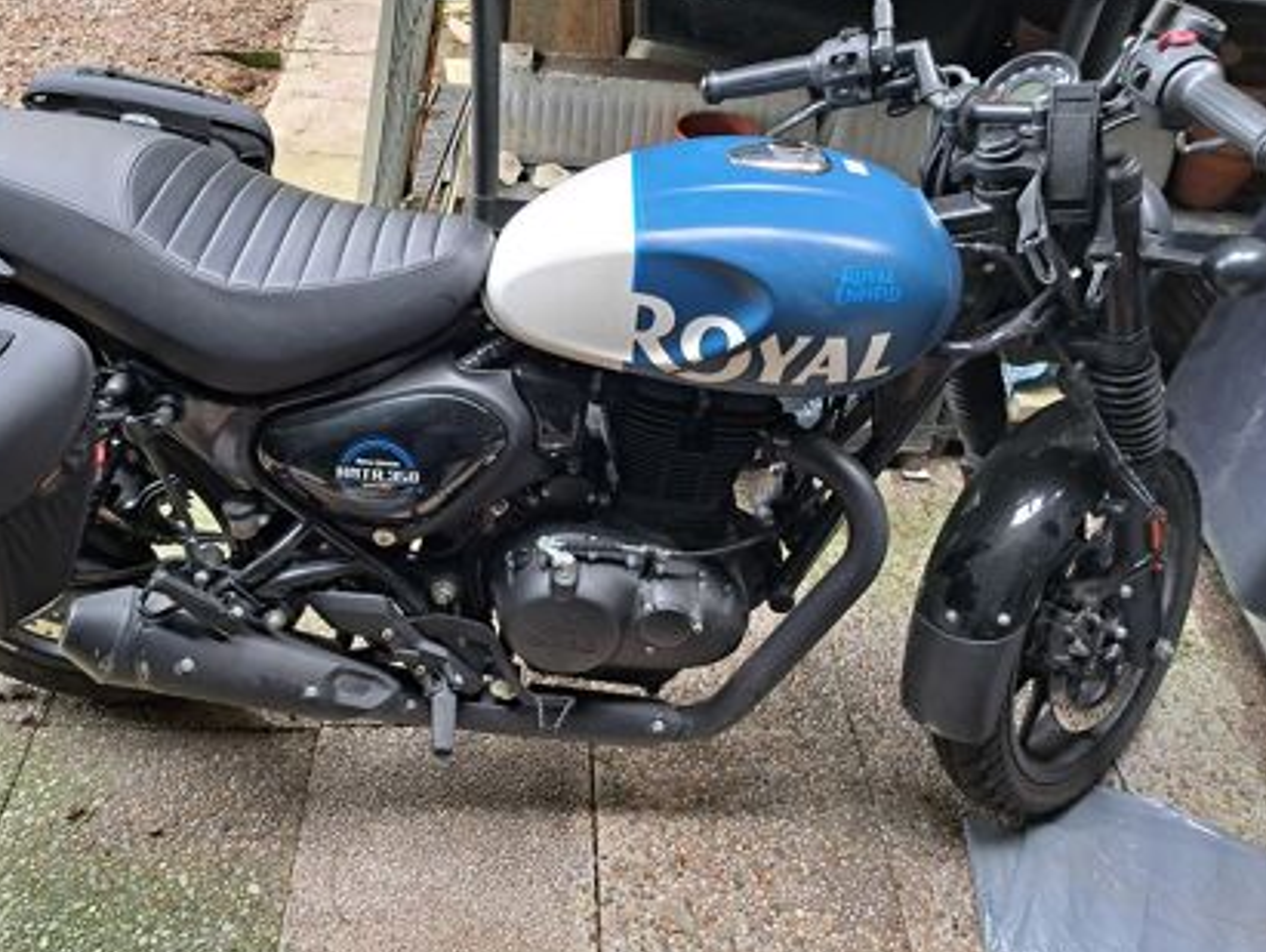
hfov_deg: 63.3
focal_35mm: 28
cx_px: 576
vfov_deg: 49.8
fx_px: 1025
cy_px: 437
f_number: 1.8
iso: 80
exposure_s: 1/50
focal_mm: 5.23
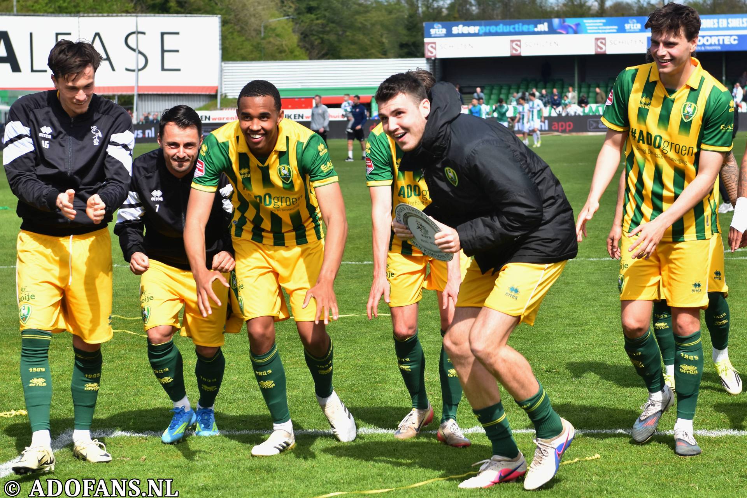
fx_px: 1930
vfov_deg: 14.7
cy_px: 249
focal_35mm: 93
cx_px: 374
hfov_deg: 21.9
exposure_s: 1/1000
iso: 400
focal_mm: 62
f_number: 5
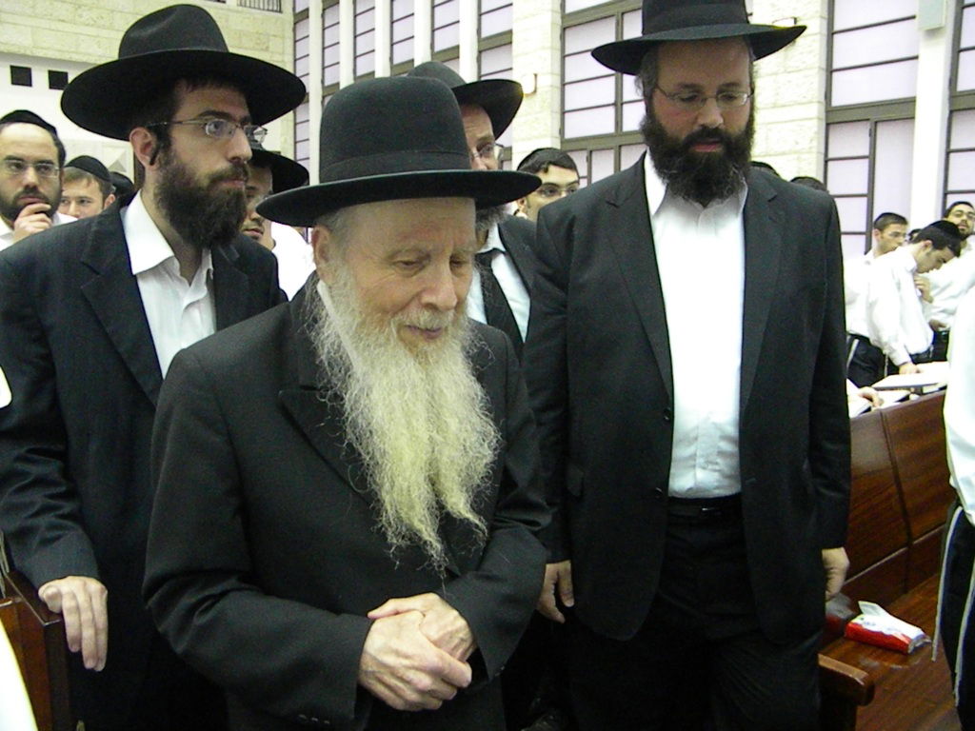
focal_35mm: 28
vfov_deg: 49.7
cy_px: 366
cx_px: 488
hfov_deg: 63.4
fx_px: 789
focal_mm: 5
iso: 1605
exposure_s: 1/68.3
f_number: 3.5
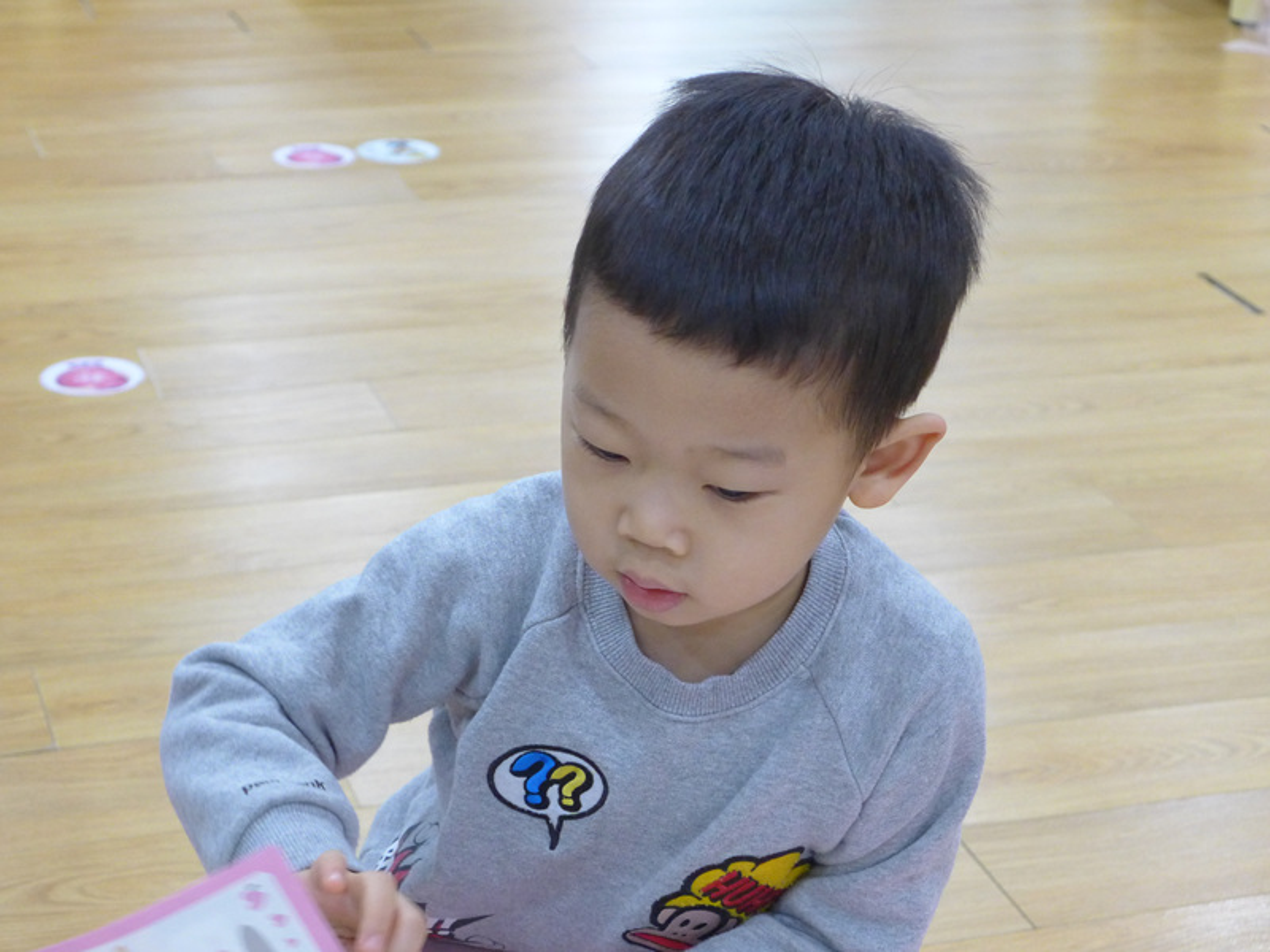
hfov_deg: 24.4
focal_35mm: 80
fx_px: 2935
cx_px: 635
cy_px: 476
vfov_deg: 18.4
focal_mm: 15.7
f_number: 2.8
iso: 800
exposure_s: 1/125
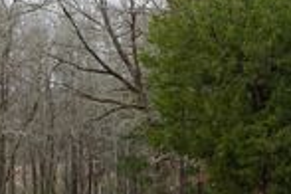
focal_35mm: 143
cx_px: 42
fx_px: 1156
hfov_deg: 14.2
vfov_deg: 9.5
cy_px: 181
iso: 100
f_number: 8
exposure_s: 1/100
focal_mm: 42
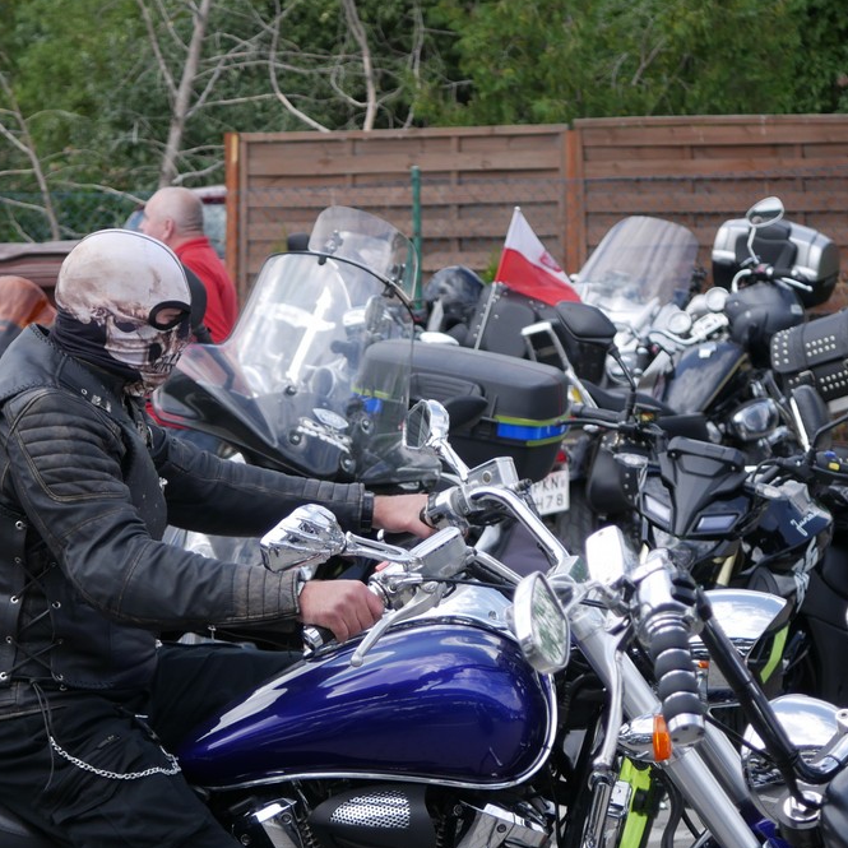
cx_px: 284
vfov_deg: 10.2
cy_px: 594
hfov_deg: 10.2
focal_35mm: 172
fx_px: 4767
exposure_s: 1/640
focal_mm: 45
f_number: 4
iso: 200
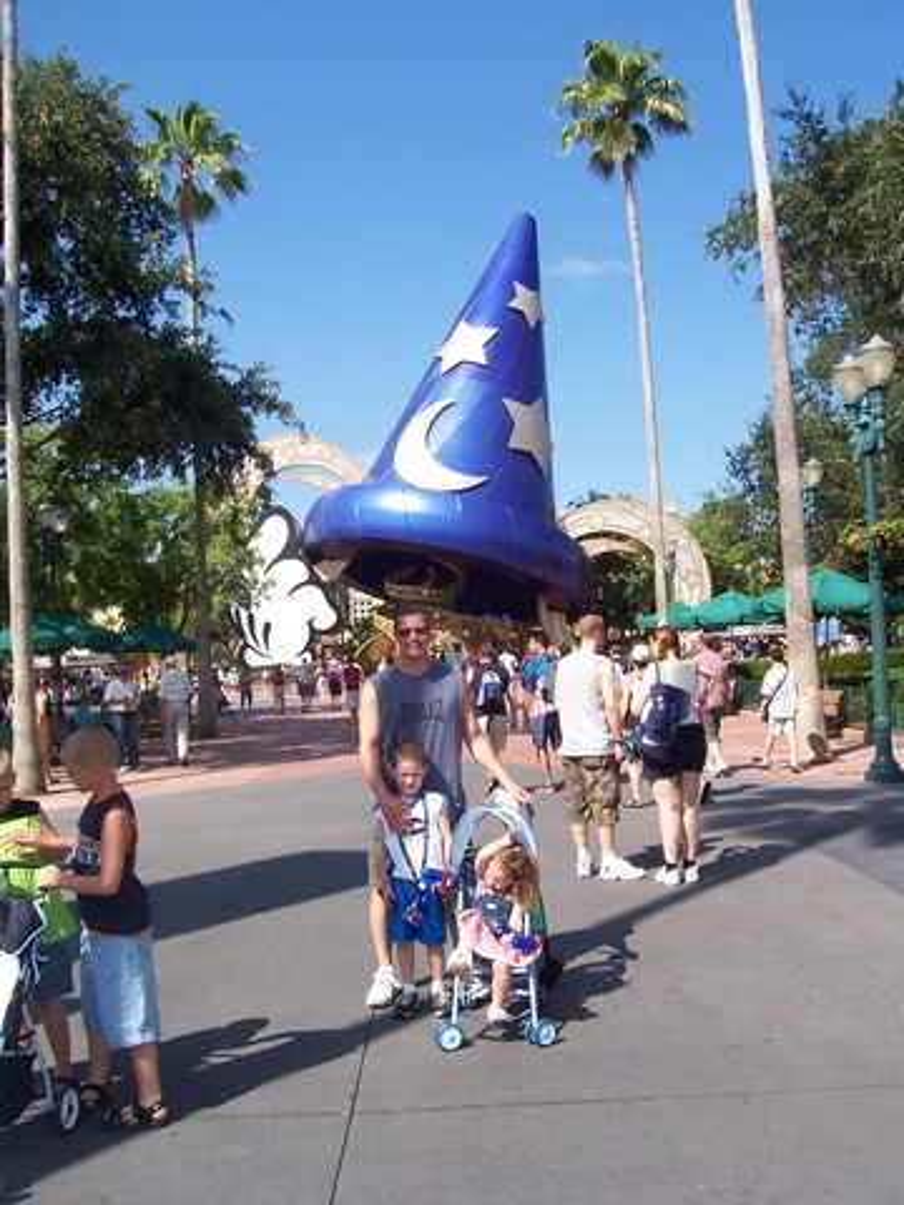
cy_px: 602
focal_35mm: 34
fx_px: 1184
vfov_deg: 54.0
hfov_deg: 41.8
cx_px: 452
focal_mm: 5.6
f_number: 5.6
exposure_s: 1/350
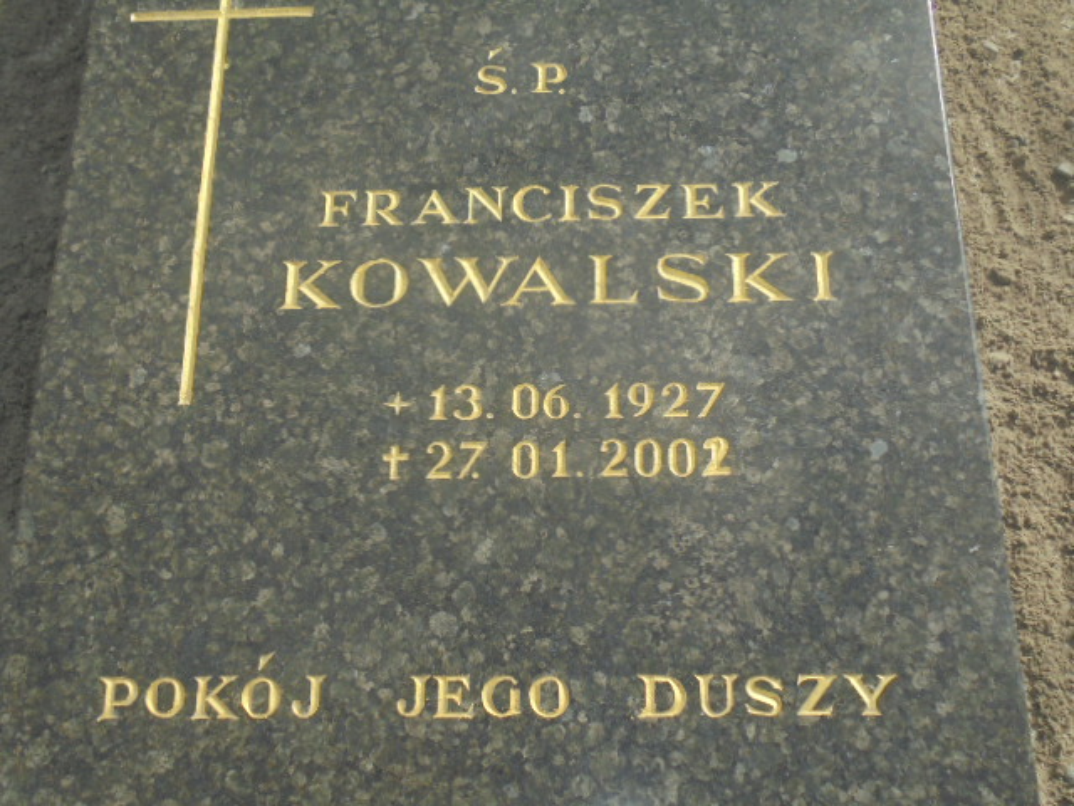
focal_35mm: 38
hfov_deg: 49.0
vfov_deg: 37.7
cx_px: 537
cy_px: 403
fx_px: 1179
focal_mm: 6.9
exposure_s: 1/800
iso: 100
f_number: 4.2
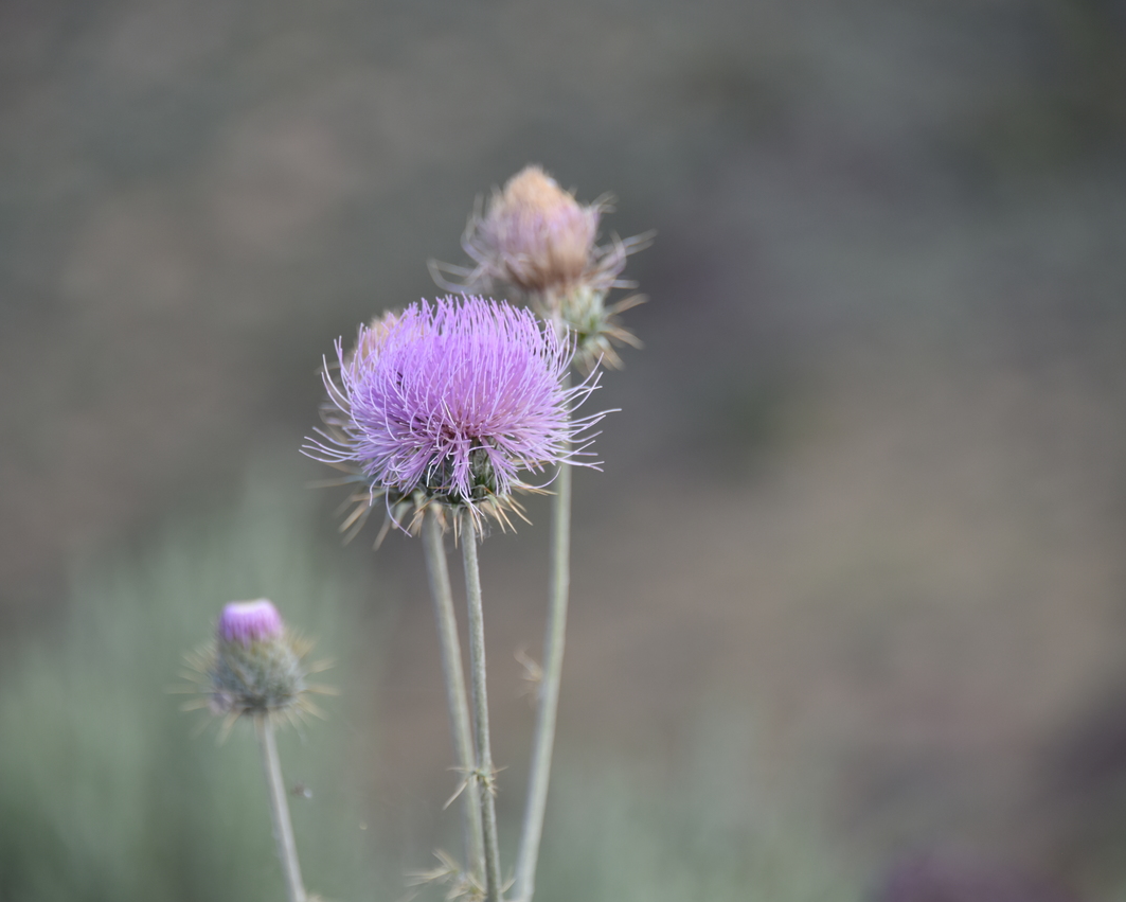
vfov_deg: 4.6
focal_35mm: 339
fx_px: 11300
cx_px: 540
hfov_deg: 5.7
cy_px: 450
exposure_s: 1/640
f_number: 5.6
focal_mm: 300
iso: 360
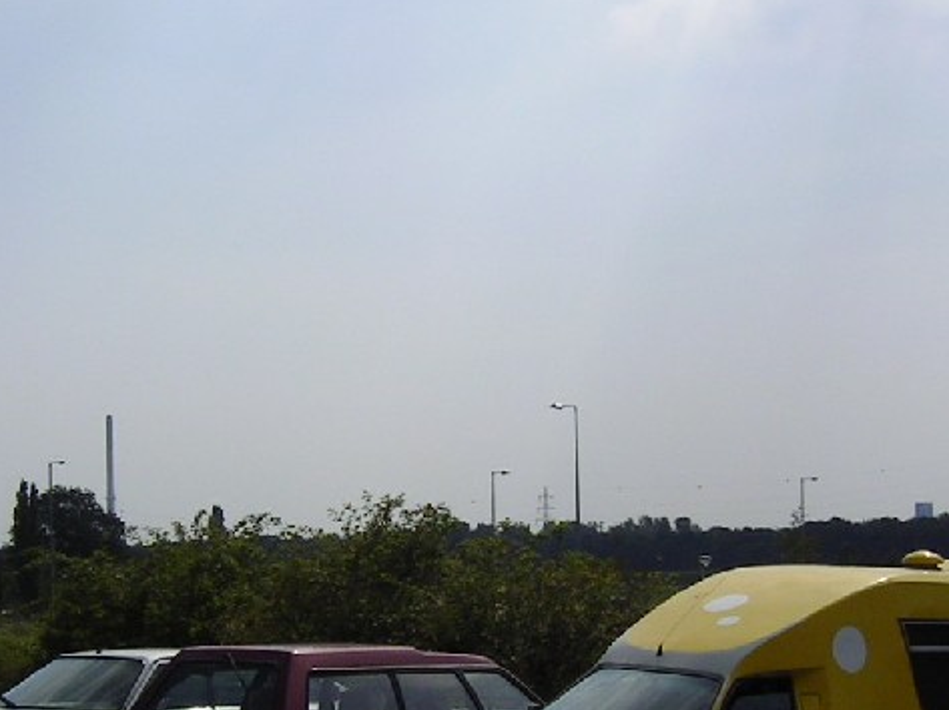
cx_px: 471
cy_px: 630
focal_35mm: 78
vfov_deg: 18.6
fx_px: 2137
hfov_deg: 25.0
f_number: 4.8
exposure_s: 1/1323
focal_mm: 5.6
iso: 50
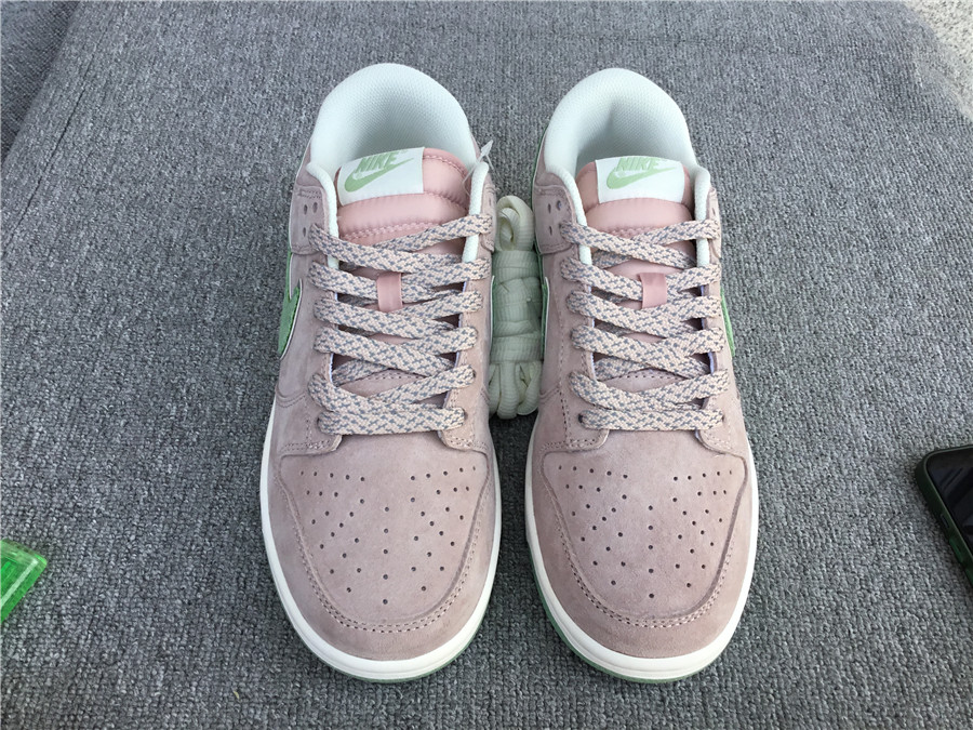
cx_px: 486
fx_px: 871
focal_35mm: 31
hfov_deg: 58.4
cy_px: 365
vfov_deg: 45.4
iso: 25
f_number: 2.4
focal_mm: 3.3
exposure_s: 1/273
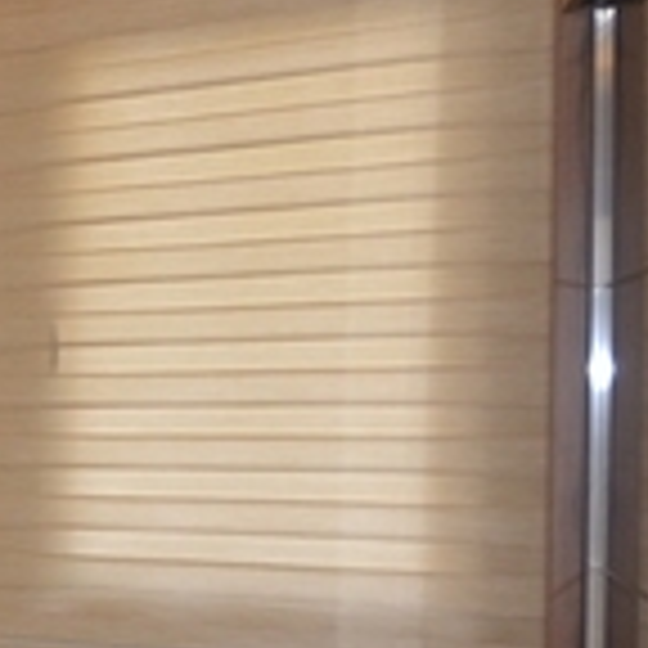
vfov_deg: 26.6
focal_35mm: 64
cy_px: 459
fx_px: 1355
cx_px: -776
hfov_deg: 16.6
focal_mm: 10
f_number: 5.6
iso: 400
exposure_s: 1/60
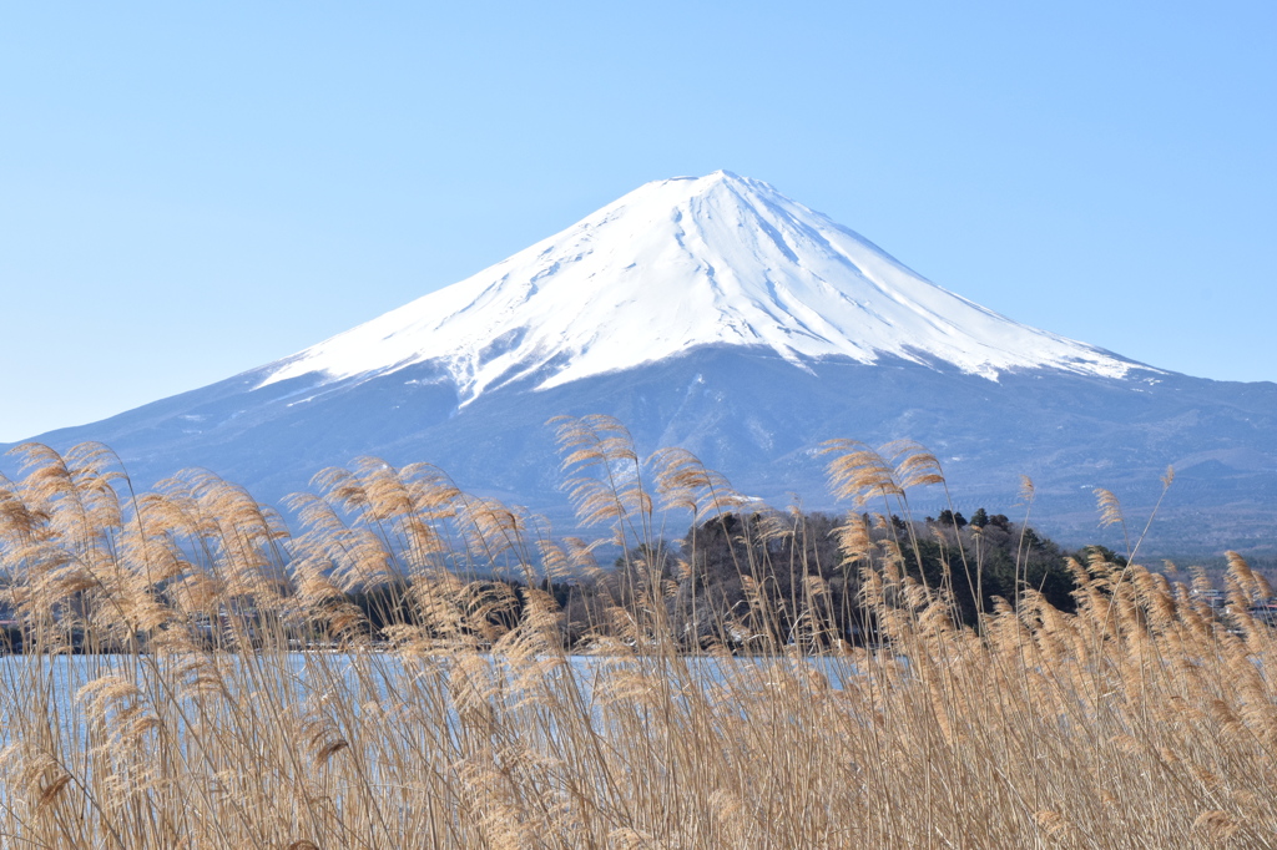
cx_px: 638
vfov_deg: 16.5
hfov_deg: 24.6
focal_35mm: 82
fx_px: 2925
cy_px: 425
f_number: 14
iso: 1250
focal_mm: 55
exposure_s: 1/800
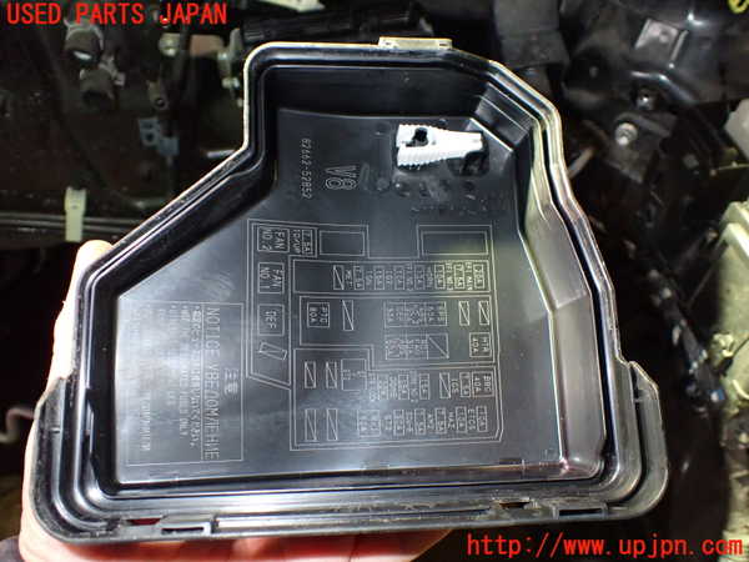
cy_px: 281
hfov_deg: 60.0
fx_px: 649
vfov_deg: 46.8
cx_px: 374
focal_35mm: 30
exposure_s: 1/30
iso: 800
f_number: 6.3
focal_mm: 5.4
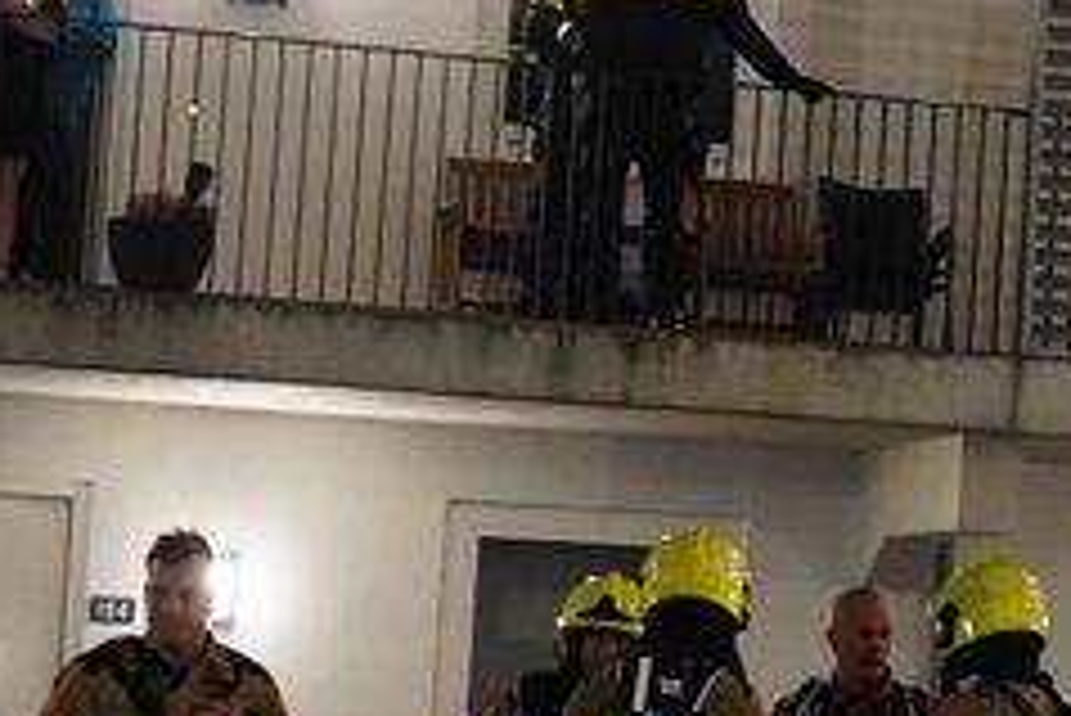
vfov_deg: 9.3
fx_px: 4376
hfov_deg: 13.3
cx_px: 1508
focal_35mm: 147
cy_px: 405
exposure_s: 1/50
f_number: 4
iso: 12800
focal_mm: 35
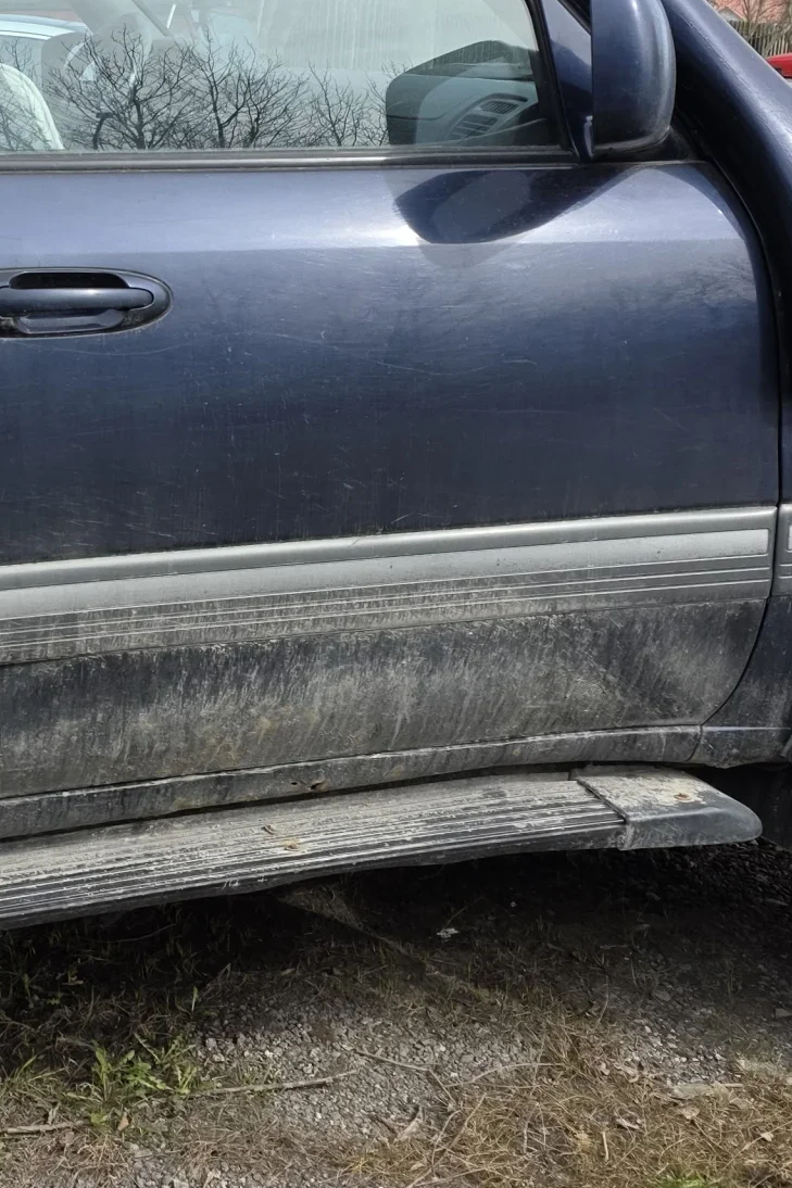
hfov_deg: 23.2
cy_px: 522
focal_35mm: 56
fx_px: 1848
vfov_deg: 35.6
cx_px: 9
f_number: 1.7
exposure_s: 1/2333
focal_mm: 6.3
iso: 80
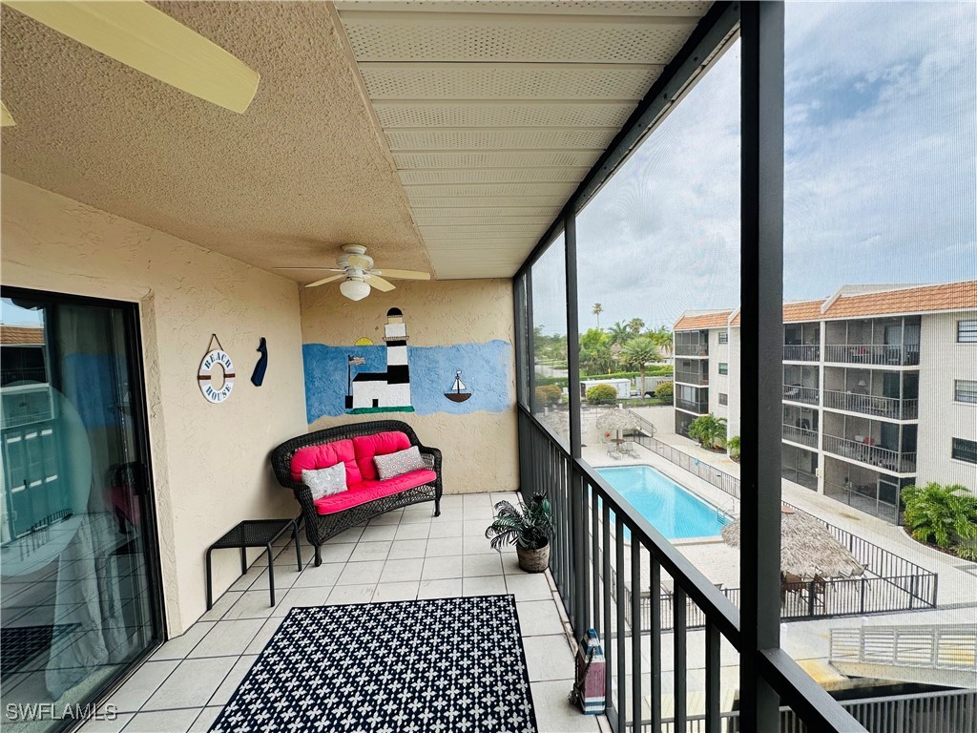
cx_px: 488
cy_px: 366
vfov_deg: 85.7
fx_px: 395
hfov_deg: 102.1
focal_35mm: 14
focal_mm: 2.22
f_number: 2.2
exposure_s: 1/450
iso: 40
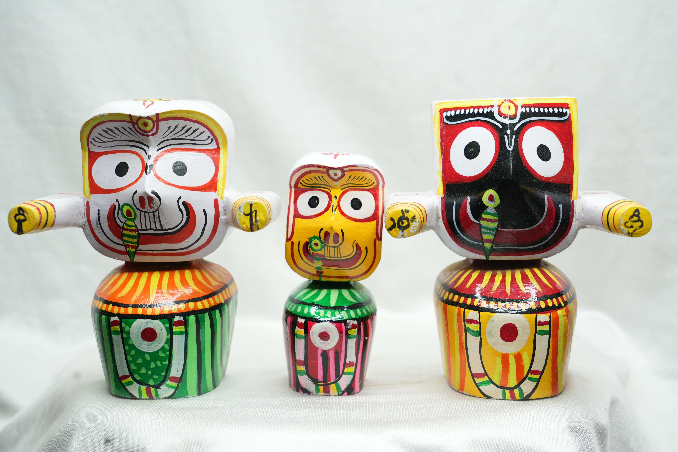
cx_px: 339
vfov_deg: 23.8
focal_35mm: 57
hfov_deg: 35.1
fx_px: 1073
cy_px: 226
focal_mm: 57
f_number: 7.1
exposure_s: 1/50
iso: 400
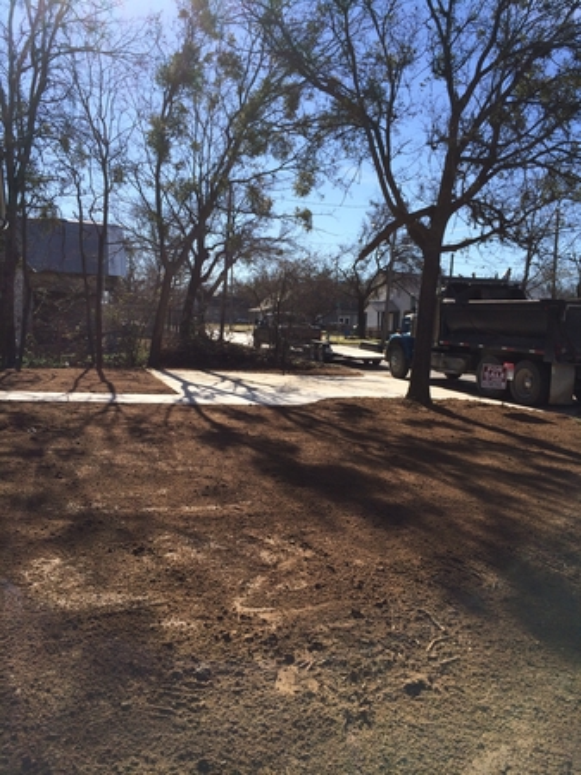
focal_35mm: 30
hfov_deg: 46.8
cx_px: 290
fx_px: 672
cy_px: 388
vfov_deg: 60.0
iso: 40
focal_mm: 4.12
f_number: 2.2
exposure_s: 1/2740
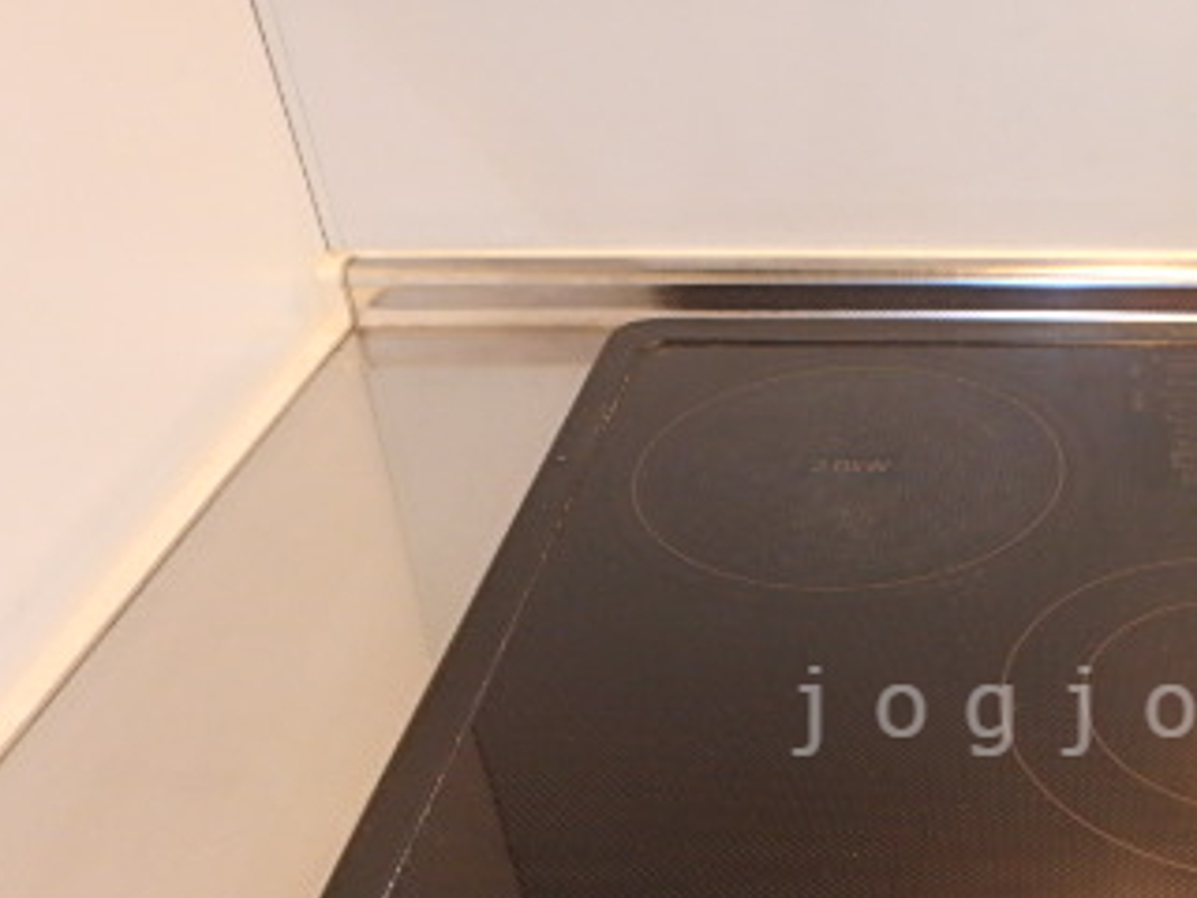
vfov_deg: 33.4
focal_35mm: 42
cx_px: 1047
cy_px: 711
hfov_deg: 41.7
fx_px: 1452
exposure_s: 1/30
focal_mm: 3.7
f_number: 3.5
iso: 250
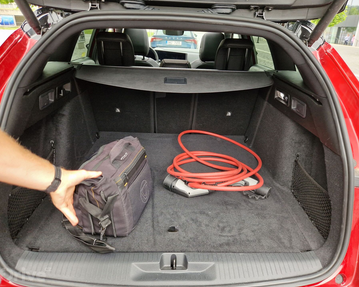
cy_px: 143
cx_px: 185
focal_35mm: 24
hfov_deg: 70.3
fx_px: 255
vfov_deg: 58.8
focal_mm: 5.4
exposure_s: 1/180
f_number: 1.8
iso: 64
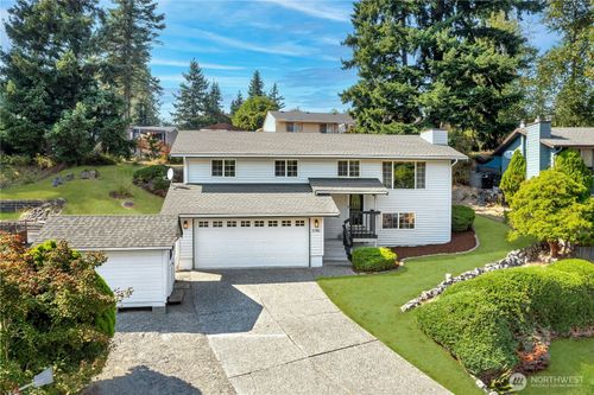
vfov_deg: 46.4
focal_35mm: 28
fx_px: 462
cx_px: 297
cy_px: 198
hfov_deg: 65.5
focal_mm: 10.26
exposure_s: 1/160
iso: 100
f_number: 8
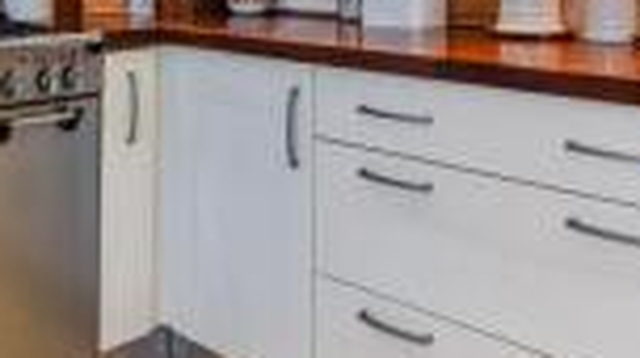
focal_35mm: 46
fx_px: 780
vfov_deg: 24.2
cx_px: 358
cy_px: -36
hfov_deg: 44.6
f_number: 8
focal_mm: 14
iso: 320
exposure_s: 1/10
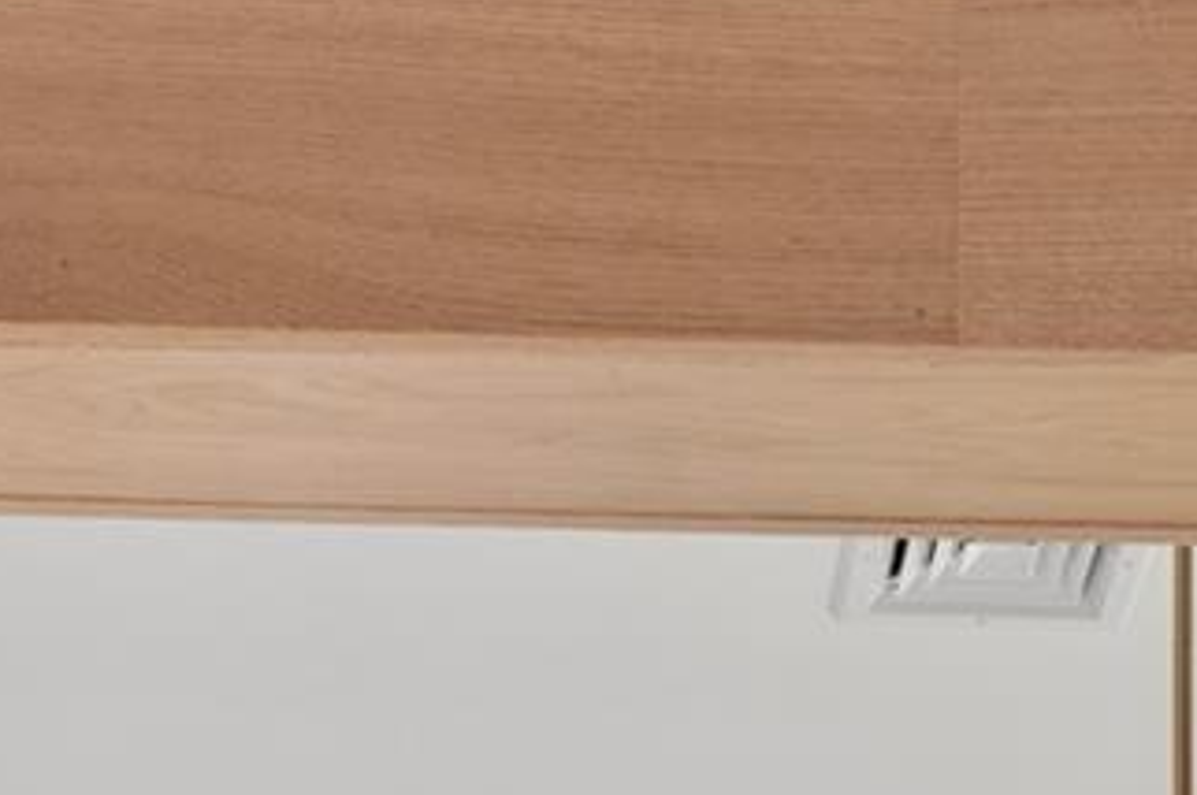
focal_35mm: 121
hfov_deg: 16.9
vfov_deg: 8.9
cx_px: 632
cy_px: 2482
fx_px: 4019
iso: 320
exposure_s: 1/30
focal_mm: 19
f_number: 7.1
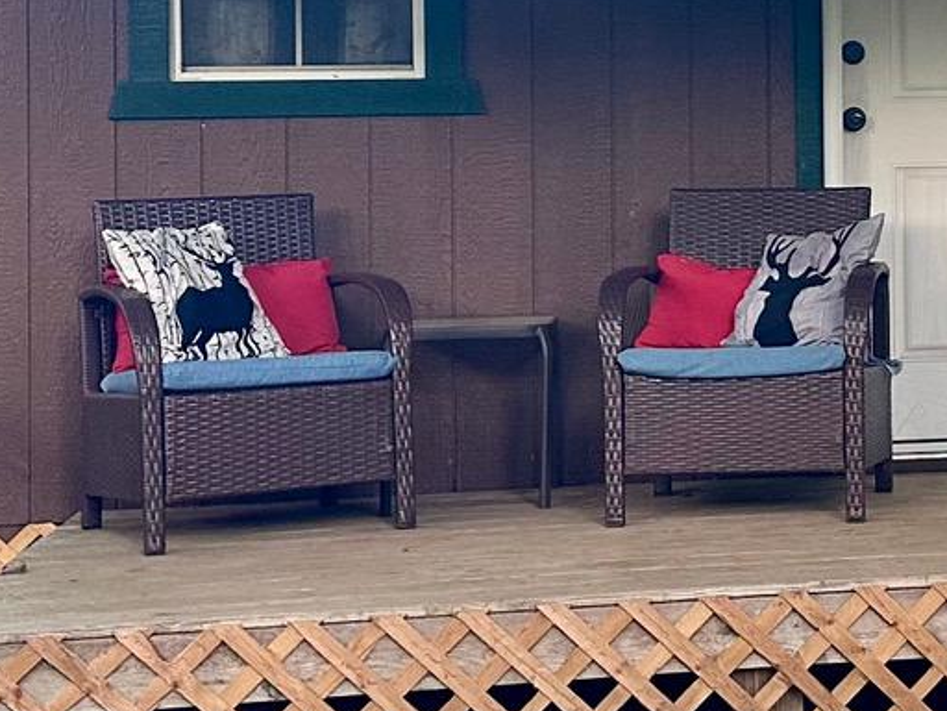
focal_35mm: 96
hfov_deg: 19.3
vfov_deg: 15.2
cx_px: 1115
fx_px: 2626
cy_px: 79
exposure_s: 1/60
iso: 250
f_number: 1.78
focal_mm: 6.86
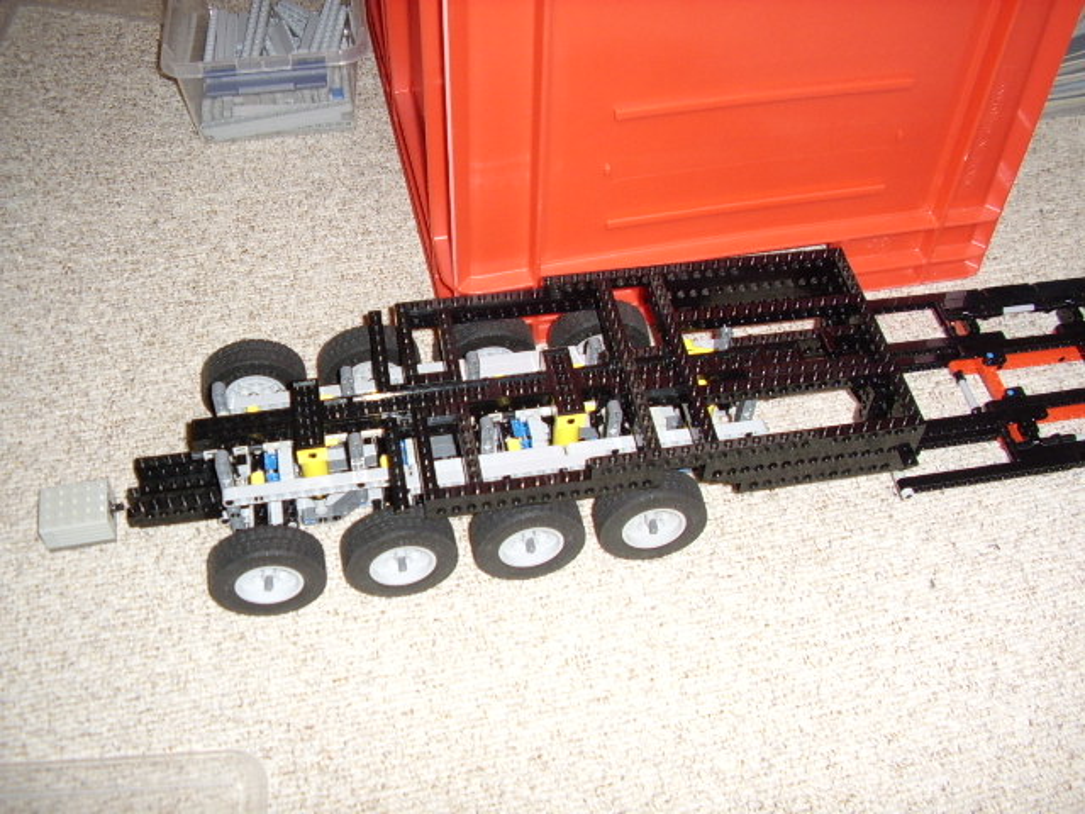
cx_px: 542
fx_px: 940
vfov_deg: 46.8
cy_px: 407
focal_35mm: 30
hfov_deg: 60.0
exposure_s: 1/30
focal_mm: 5.8
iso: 183
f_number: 2.9
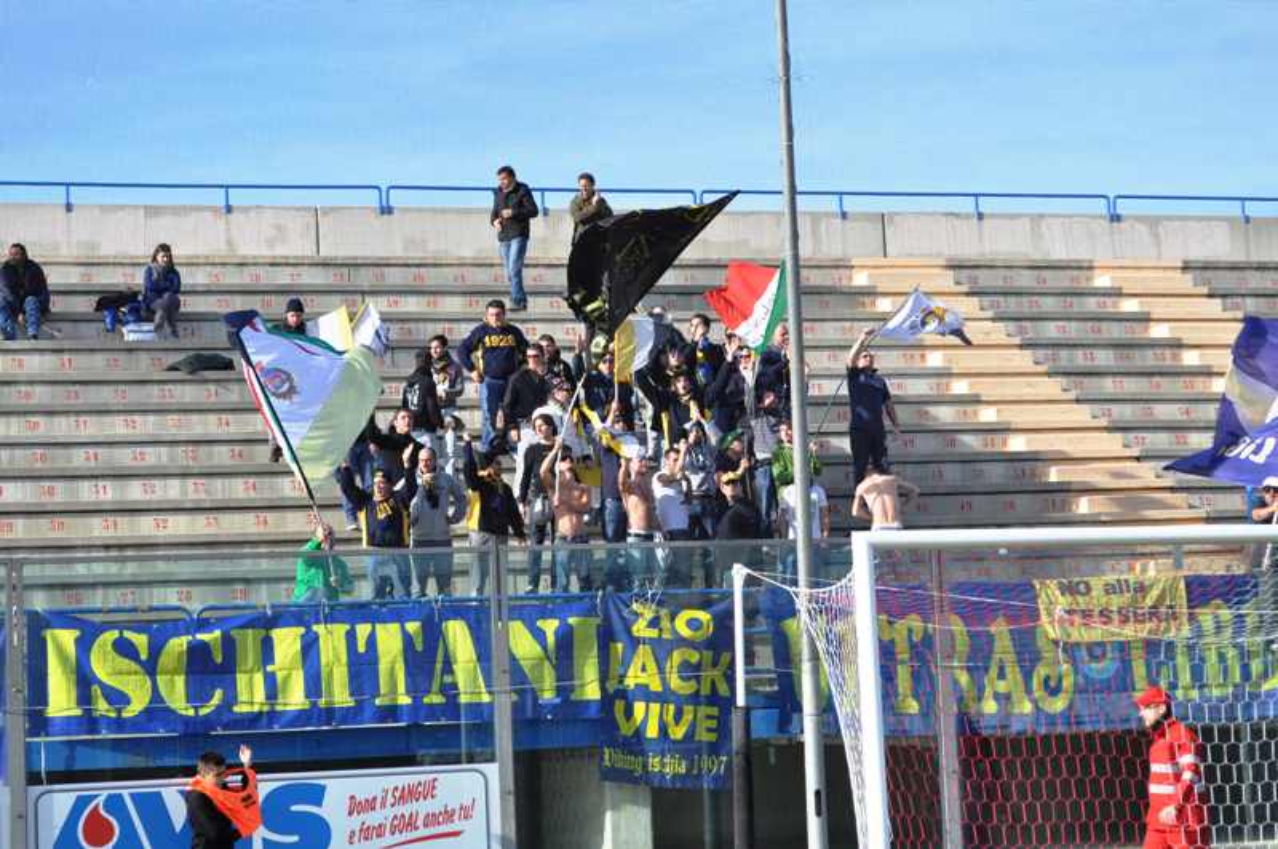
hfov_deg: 24.7
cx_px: 639
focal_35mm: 82
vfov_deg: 16.5
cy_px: 424
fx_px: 2925
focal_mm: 55
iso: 250
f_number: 8
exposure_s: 1/320
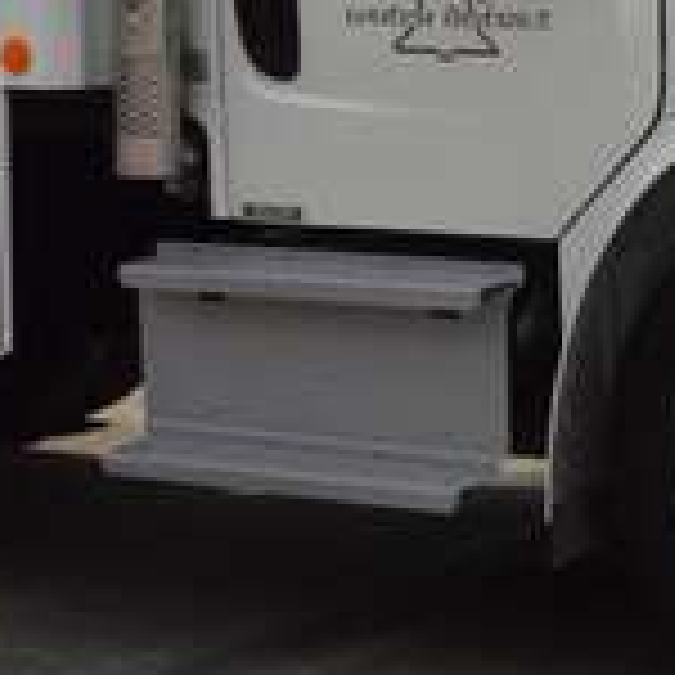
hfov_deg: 11.6
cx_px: -58
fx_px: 3287
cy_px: -27
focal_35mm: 149
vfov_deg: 11.6
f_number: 10
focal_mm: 22
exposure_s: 1/200
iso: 400
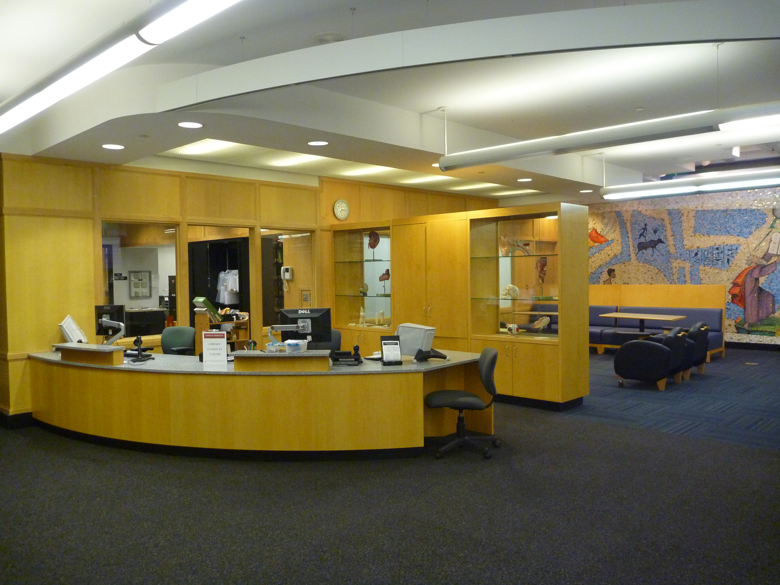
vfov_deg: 49.7
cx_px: 390
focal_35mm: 28
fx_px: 631
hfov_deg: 63.4
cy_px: 292
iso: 400
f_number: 3.3
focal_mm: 4.9
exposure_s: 1/30
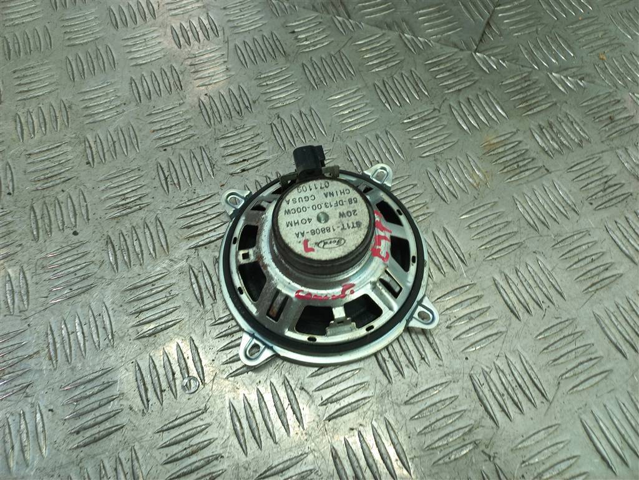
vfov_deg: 54.9
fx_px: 461
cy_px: 240
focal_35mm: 25
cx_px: 320
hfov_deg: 69.4
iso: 50
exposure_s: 1/50
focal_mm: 4.6
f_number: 1.8
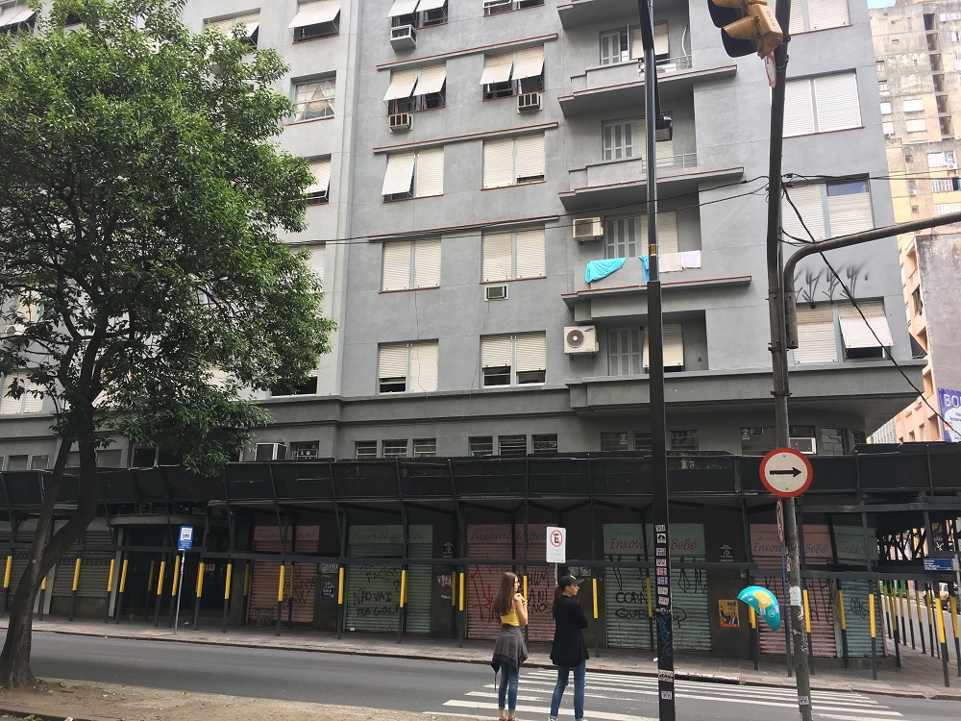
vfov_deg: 48.2
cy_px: 360
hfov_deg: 61.7
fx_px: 805
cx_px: 480
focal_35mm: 29
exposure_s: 1/120
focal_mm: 4.15
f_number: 2.2
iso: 25
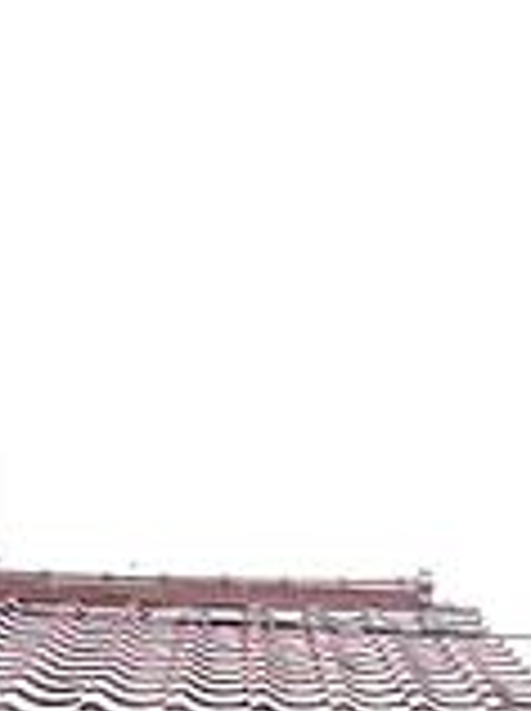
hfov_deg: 17.1
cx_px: 765
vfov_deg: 22.5
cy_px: 882
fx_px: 1620
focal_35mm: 79
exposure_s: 1/320
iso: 80
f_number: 3.2
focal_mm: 4.6
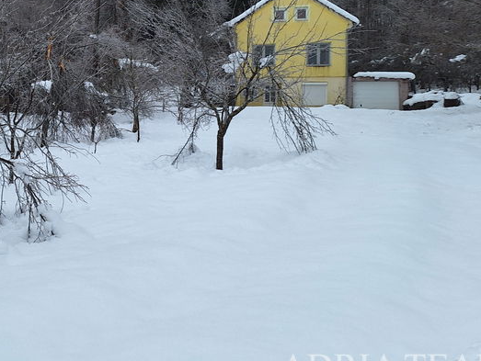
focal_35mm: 45
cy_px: 67
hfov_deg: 39.3
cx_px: 55
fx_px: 626
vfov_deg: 31.3
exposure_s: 1/612
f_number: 1.8
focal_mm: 5.54
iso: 40
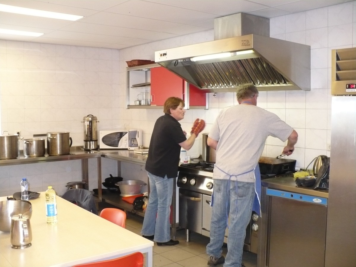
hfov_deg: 50.1
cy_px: 134
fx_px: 381
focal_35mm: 37
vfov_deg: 38.7
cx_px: 178
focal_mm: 6.1
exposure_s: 1/30
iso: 400
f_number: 2.8
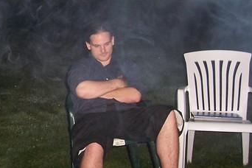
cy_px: 18
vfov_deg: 18.6
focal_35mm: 72
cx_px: 18
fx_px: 504
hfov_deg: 27.0
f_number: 2.8
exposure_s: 1/60
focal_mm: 5.6
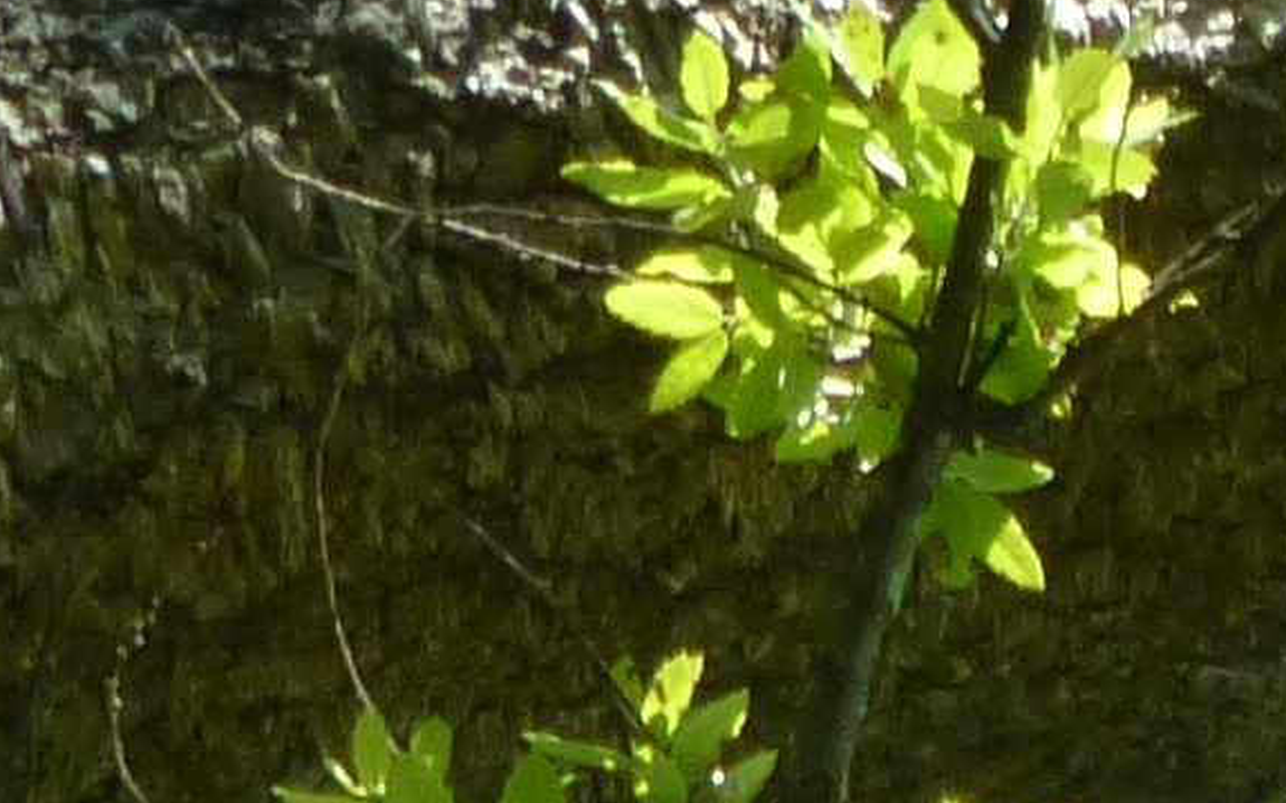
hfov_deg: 3.3
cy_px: 1942
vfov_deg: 2.1
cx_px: 3498
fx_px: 22039
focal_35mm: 629
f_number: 5.1
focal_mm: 14.2
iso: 100
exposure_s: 1/125
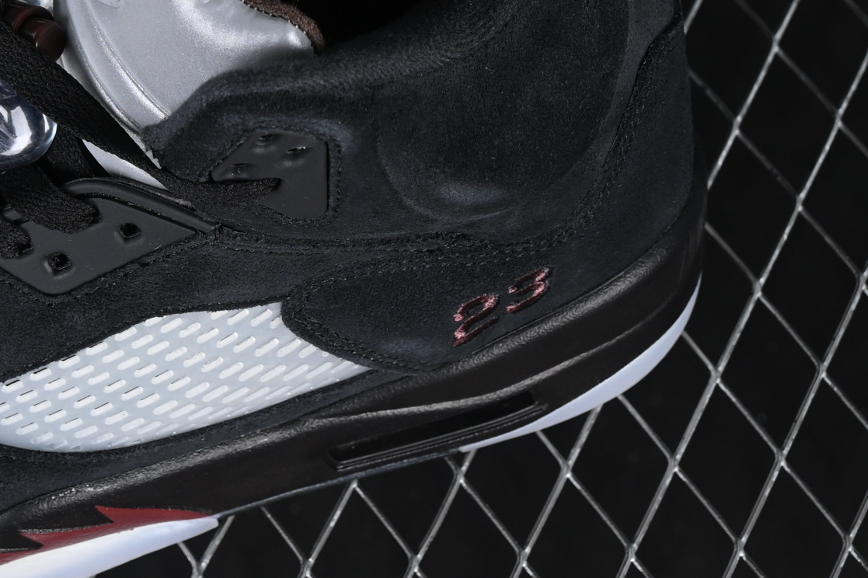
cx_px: 5
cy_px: -75
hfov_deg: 10.9
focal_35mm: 187
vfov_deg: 7.3
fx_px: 4507
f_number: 6.3
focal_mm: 50
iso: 160
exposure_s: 1/50
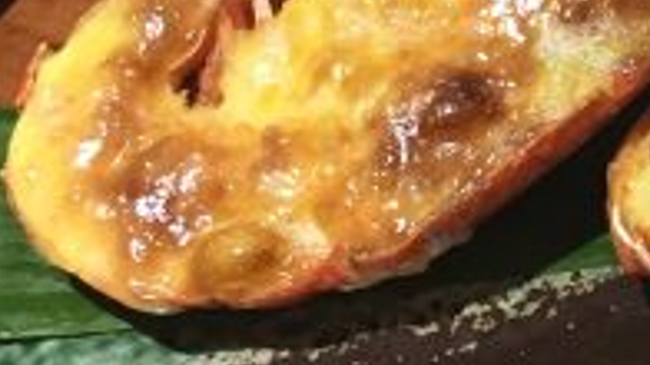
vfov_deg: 10.7
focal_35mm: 113
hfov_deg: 18.0
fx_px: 1947
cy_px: 76
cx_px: 791
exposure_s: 1/33
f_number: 2.2
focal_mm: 4.15
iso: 125
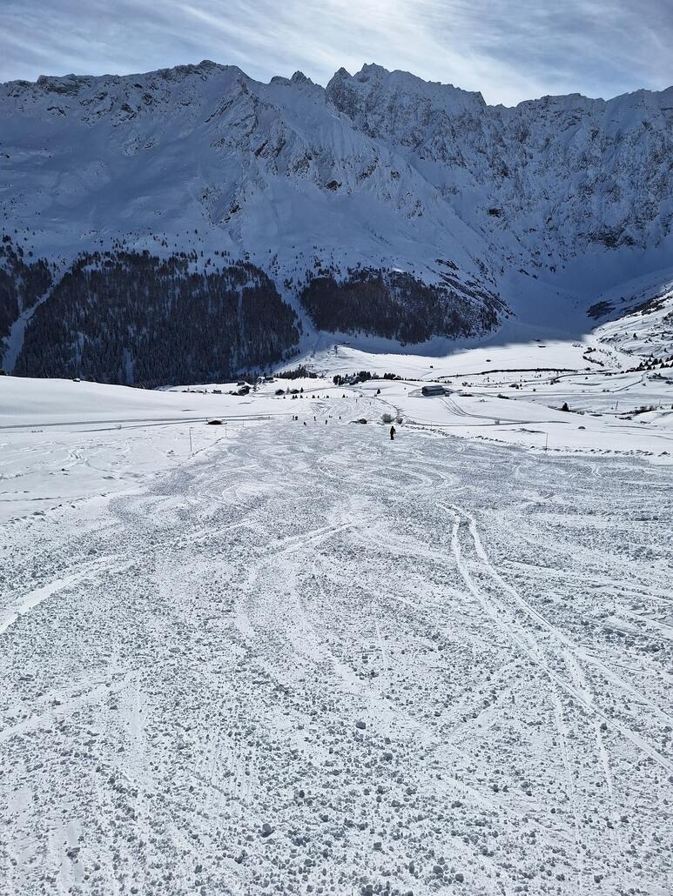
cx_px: 336
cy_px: 448
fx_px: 596
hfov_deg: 58.9
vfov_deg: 73.9
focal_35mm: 23
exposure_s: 1/8065
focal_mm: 5.54
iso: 40
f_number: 1.8
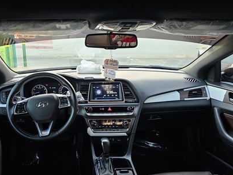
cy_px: 79
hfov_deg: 67.0
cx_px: 102
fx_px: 175
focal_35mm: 26
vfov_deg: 53.0
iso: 320
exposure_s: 1/170
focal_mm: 6.3
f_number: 1.7
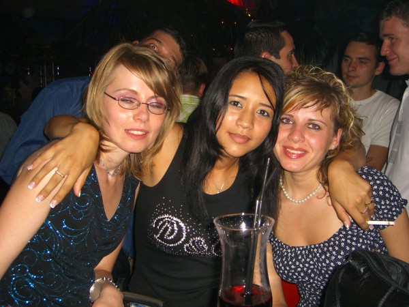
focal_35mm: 38
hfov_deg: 49.0
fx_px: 449
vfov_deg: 37.7
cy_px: 154
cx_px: 204
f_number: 2.8
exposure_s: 1/60
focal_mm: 7.9
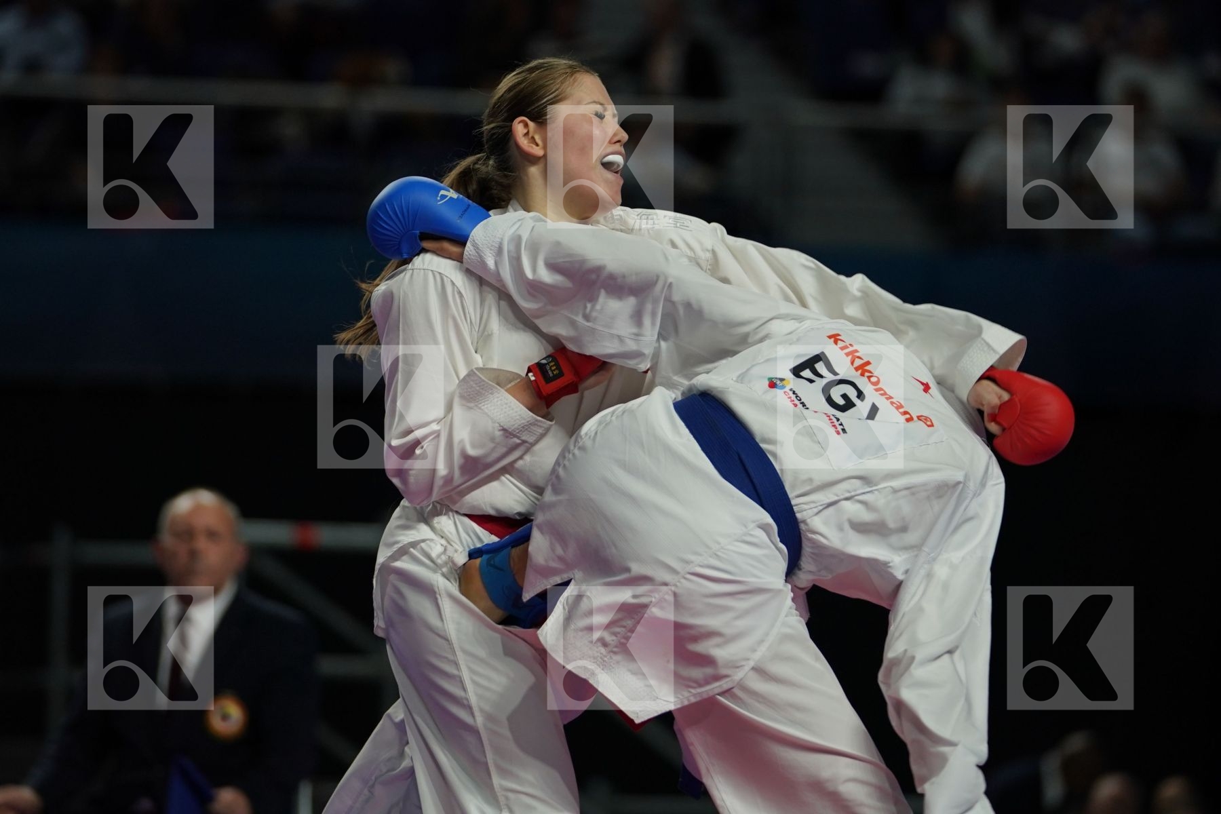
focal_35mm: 256
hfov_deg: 8.0
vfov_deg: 5.4
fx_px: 8682
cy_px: 407
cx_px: 610
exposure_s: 1/1000
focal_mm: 171
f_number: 2.8
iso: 800
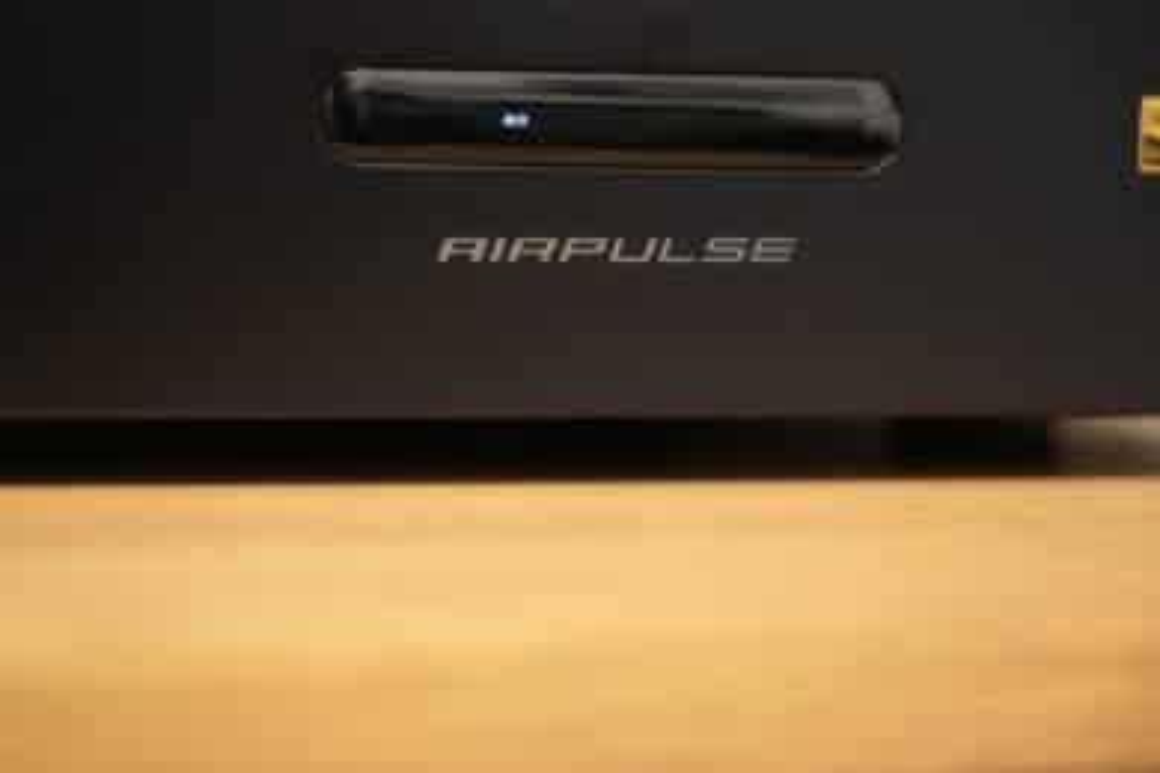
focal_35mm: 105
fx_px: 3383
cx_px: 580
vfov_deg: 13.0
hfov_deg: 19.5
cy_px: 386
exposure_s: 1/60
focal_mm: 105
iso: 6400
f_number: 4
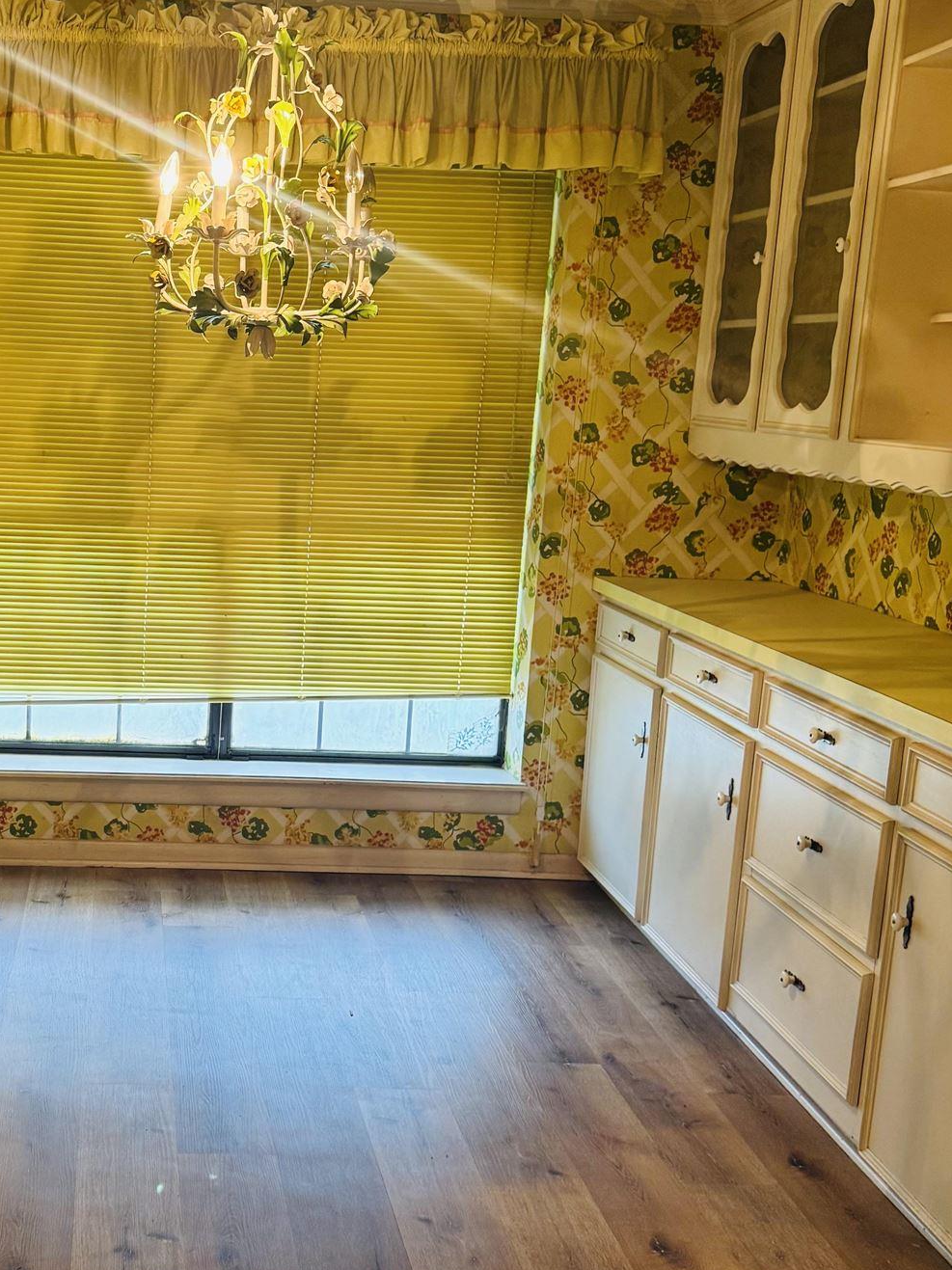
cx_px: 198
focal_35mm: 42
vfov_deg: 44.8
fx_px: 1541
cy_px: 662
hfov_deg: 33.4
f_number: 1.78
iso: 200
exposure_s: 1/60
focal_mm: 6.76
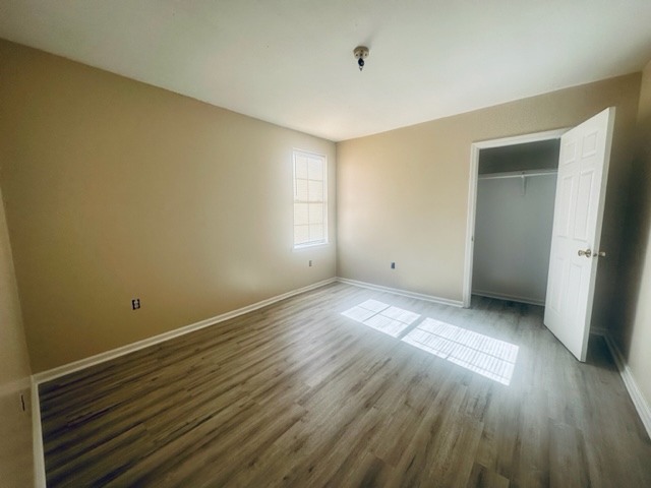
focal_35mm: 14
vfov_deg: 85.7
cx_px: 326
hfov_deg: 102.1
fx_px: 263
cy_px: 244
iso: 40
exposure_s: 1/175
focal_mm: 2.22
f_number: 2.2
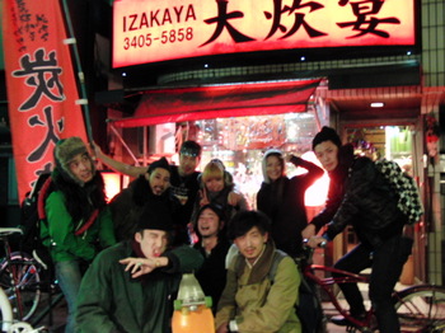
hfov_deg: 43.9
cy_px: 166
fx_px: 552
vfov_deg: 33.6
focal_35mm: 43
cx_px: 222
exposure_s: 1/4
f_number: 3.7
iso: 800
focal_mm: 7.54
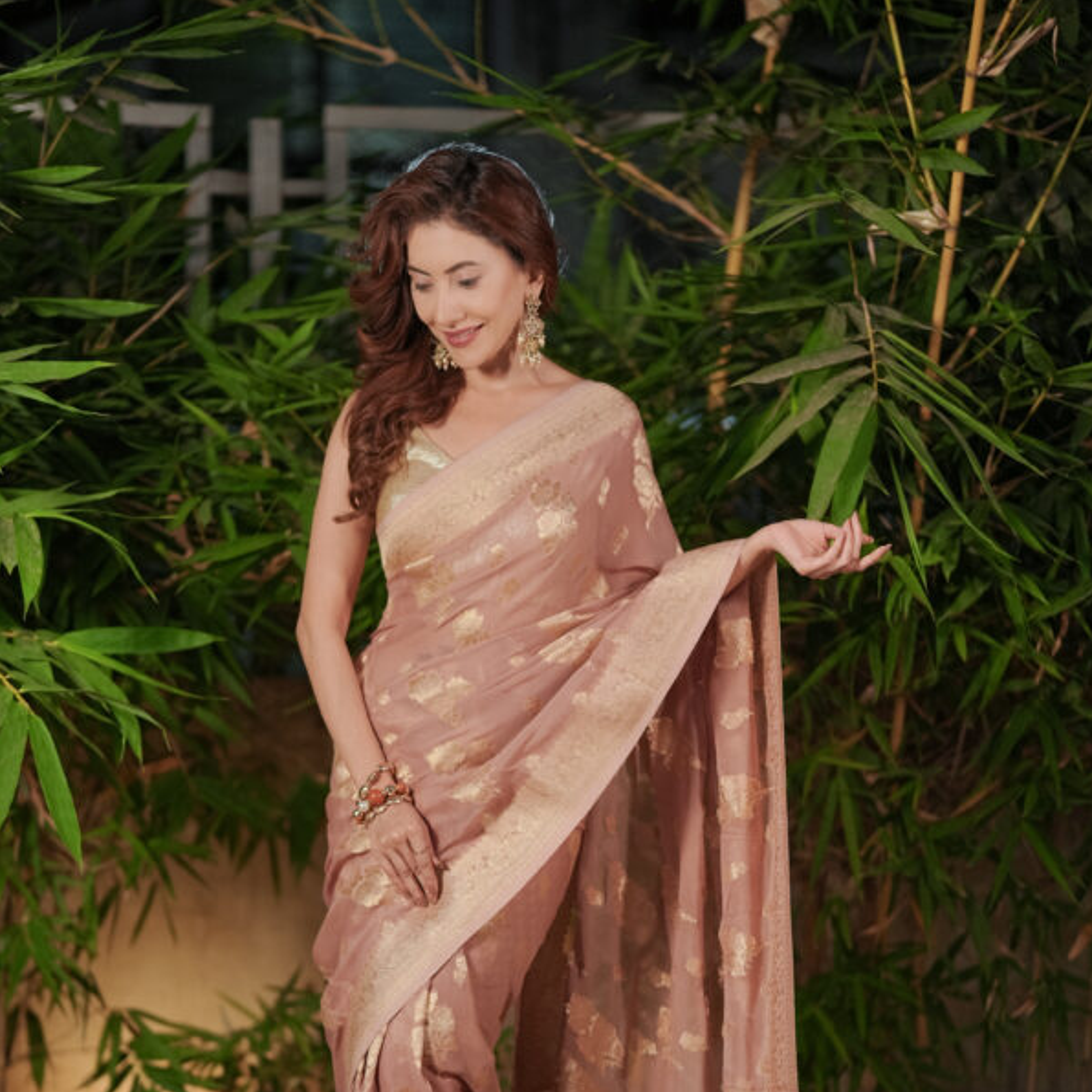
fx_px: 3890
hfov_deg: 16.0
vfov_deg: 15.9
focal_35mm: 109
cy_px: 806
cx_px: 548
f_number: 1.4
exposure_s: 1/800
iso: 640
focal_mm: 85
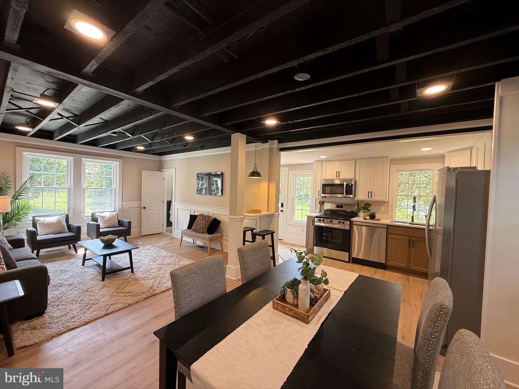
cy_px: 194
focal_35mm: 14
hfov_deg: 102.1
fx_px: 210
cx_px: 260
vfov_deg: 85.7
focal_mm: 2.22
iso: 125
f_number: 2.2
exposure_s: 1/99
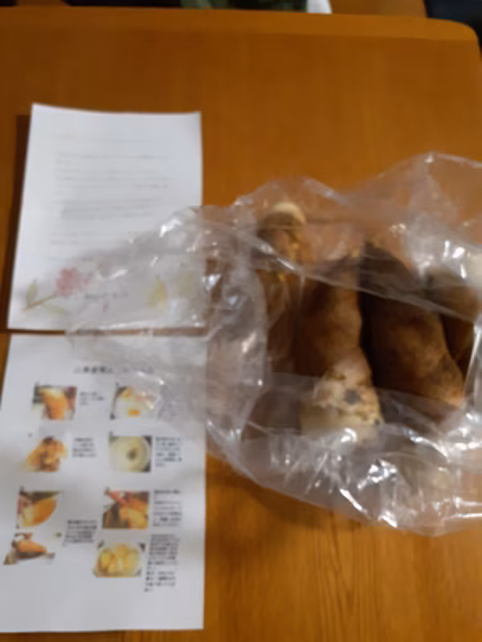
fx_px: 501
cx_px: 241
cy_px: 321
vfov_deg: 65.3
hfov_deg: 51.4
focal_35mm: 27
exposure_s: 1/50
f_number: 1.9
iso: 500
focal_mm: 3.6
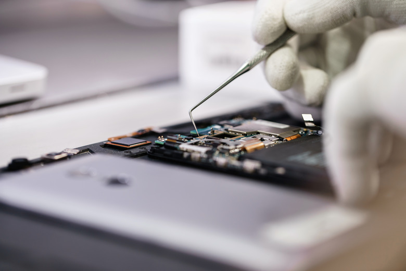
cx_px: 203
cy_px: 136
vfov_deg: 13.7
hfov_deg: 20.4
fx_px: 1128
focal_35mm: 100
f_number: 3.2
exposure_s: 1/200
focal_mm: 100
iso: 400
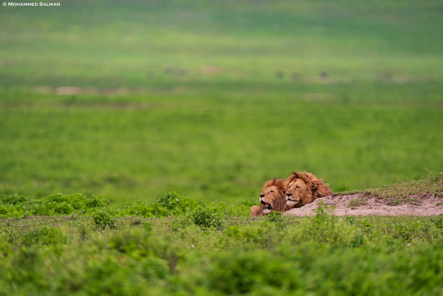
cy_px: 148
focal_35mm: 600
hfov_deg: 3.4
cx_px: 222
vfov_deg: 2.3
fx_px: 7383
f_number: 4
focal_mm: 600
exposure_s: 1/6400
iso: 640
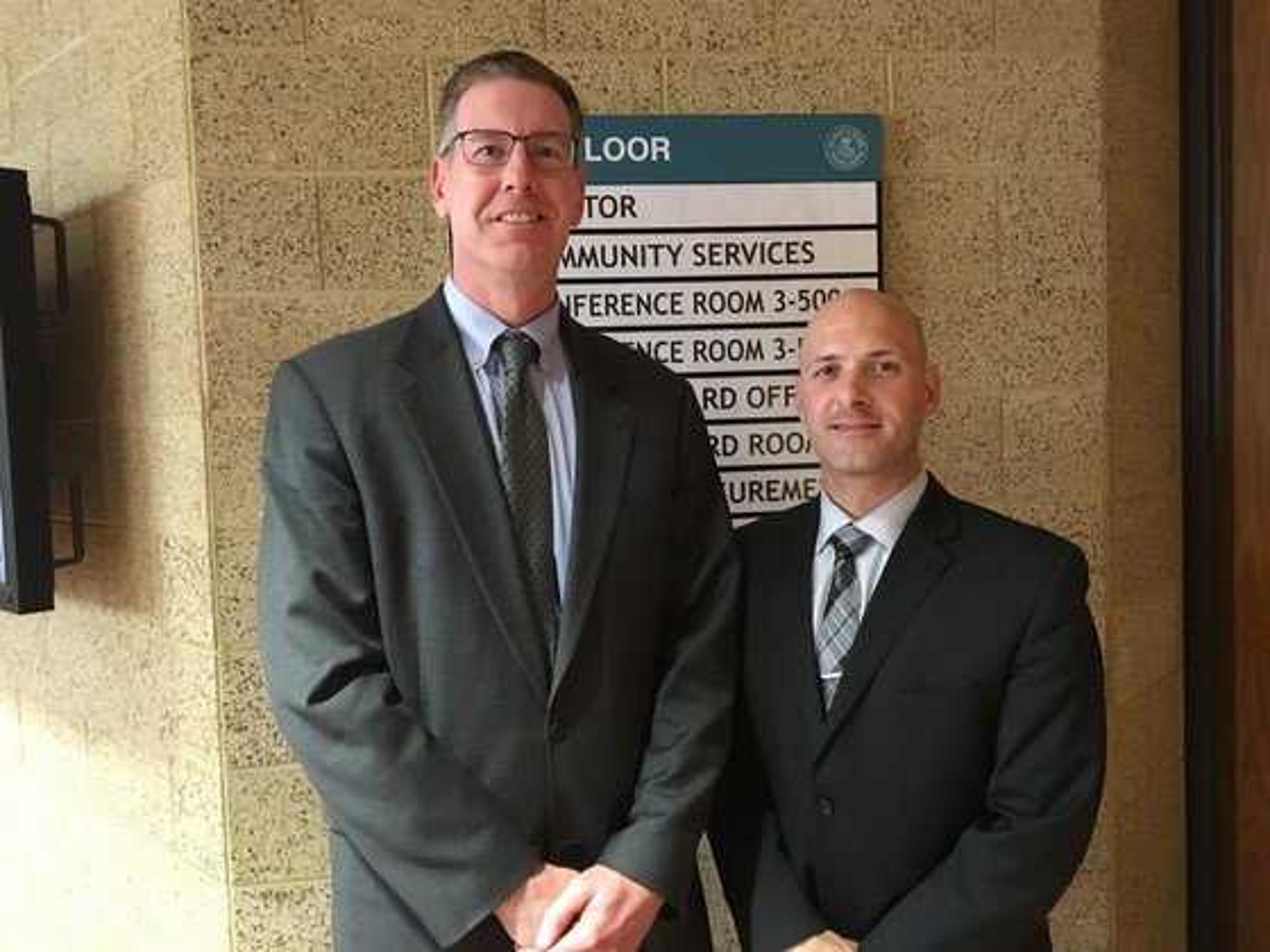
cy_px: 476
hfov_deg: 61.7
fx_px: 1064
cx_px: 635
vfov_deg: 48.2
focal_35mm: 29
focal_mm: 4.15
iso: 320
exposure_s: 1/15
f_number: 2.2
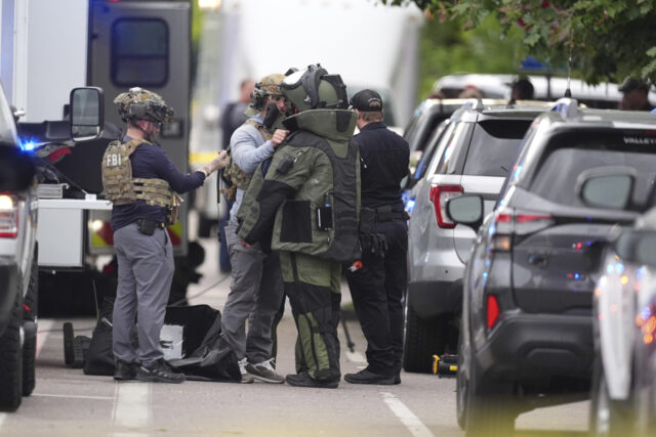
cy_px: 218
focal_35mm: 600
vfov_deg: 2.3
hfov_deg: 3.4
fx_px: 10935
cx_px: 328
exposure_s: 1/800
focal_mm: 600
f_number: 4
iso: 5000
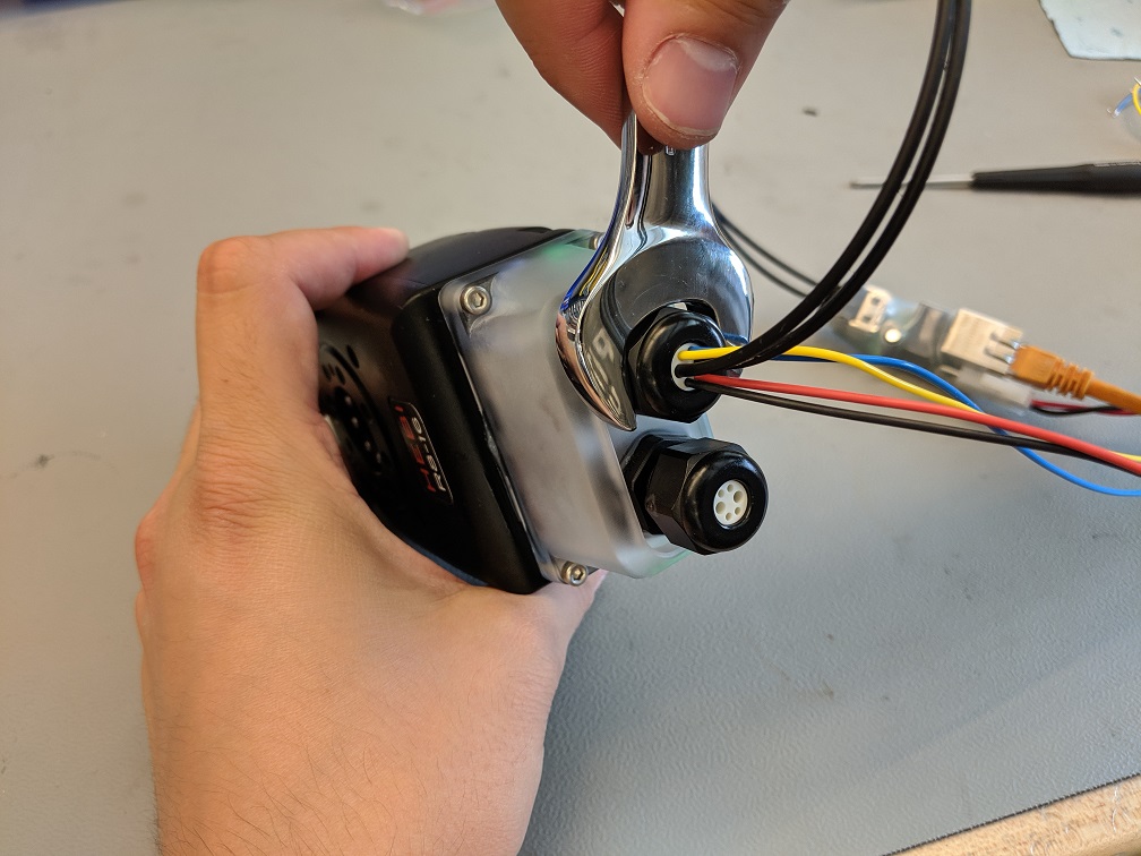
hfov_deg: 65.3
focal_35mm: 27
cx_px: 570
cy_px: 428
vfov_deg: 51.4
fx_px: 890
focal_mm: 4.44
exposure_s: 1/125
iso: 146
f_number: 1.8
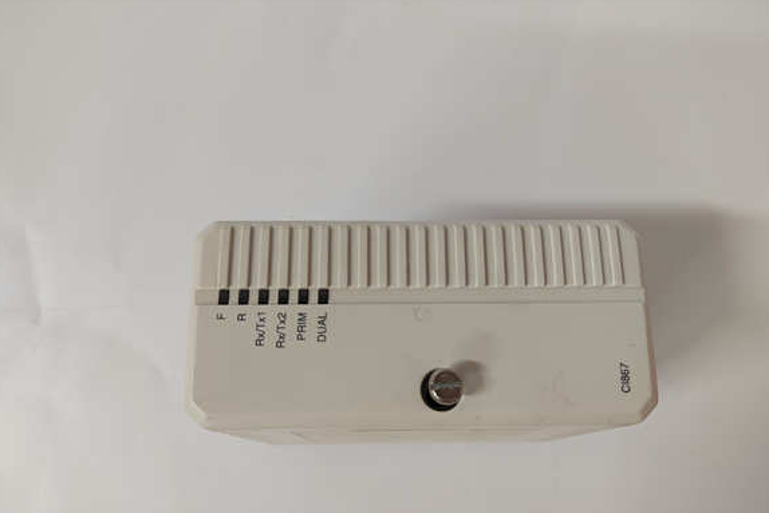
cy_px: 296
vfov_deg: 51.1
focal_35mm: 25
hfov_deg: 71.5
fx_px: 534
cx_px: 395
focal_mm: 5.52
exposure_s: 1/120
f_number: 1.9
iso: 2322
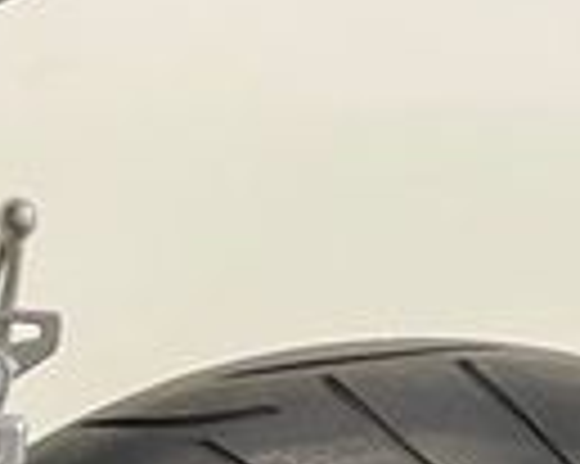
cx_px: 261
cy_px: 955
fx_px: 2161
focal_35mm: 126
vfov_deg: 11.0
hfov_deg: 15.3
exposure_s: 1/50
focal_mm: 5.1
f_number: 1.6
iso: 200
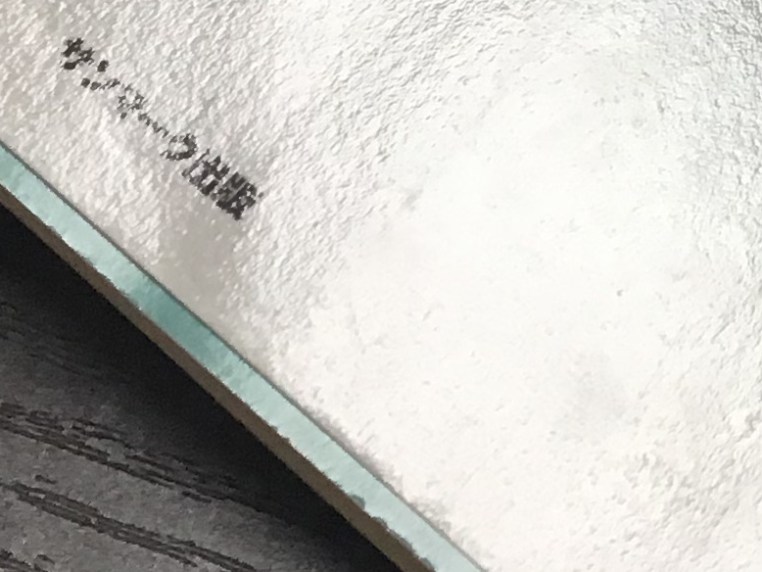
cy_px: -458
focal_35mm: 130
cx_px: 1006
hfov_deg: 14.5
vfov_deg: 10.7
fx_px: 2863
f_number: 2.4
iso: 32
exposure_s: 1/30
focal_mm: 3.3
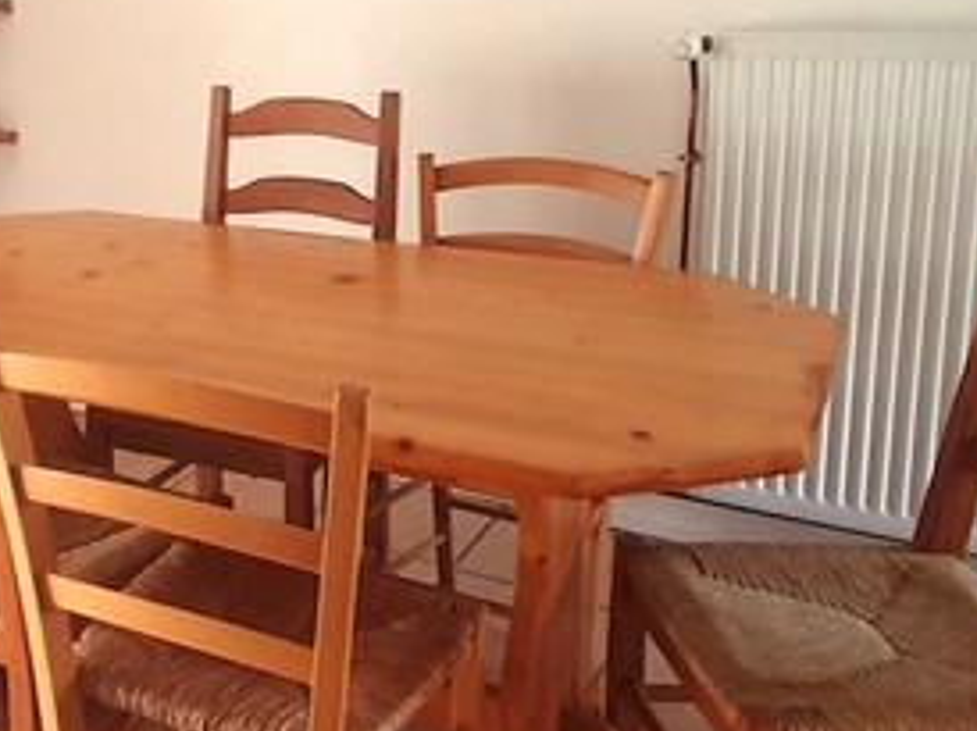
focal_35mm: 38
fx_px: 1072
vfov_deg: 36.5
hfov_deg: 48.4
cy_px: 160
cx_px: 342
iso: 250
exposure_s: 1/60
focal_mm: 1.8
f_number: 2.2
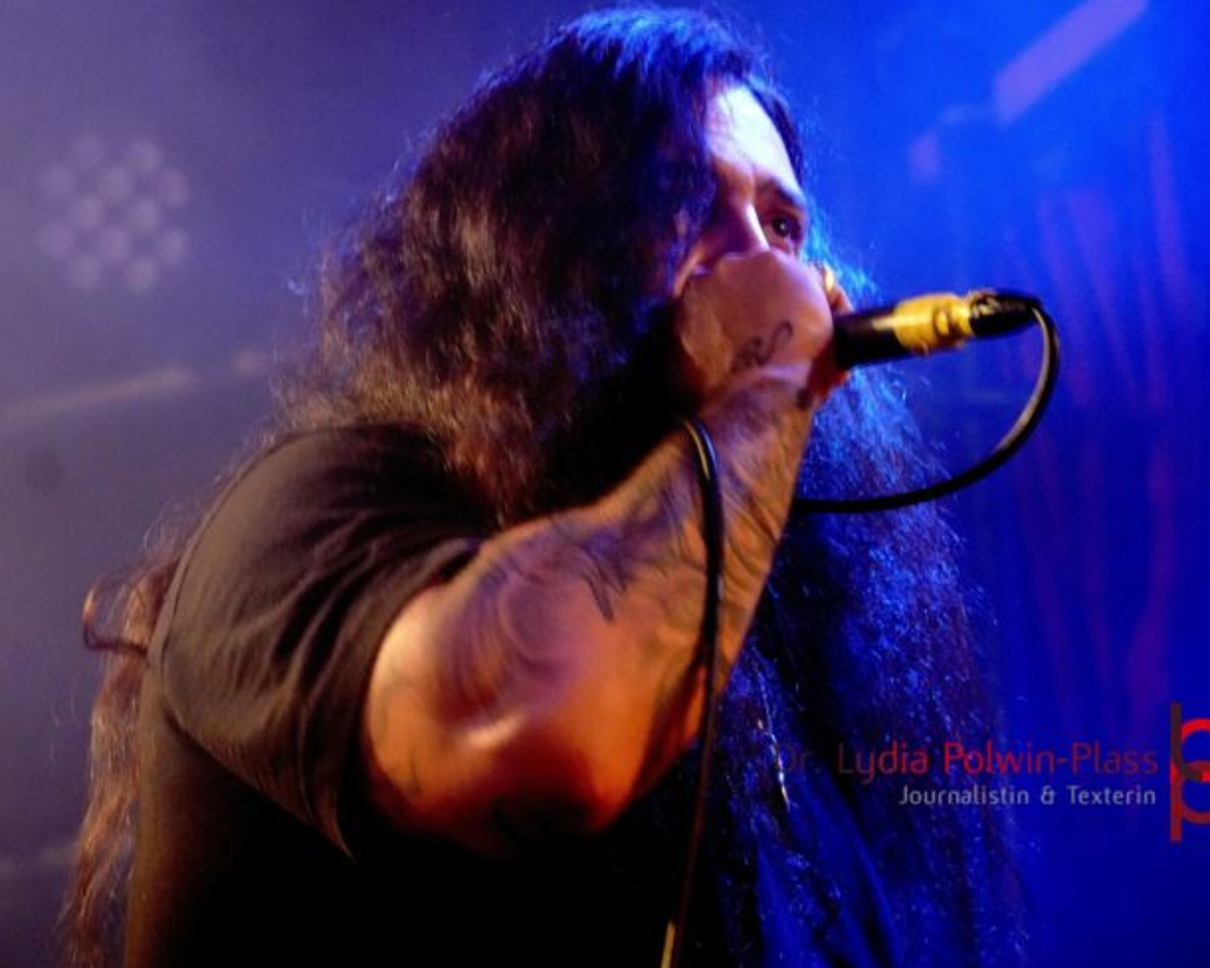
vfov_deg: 10.7
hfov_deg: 13.3
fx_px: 5193
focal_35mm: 145
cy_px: 473
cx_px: 553
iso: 6400
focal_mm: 82
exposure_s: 1/60
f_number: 5
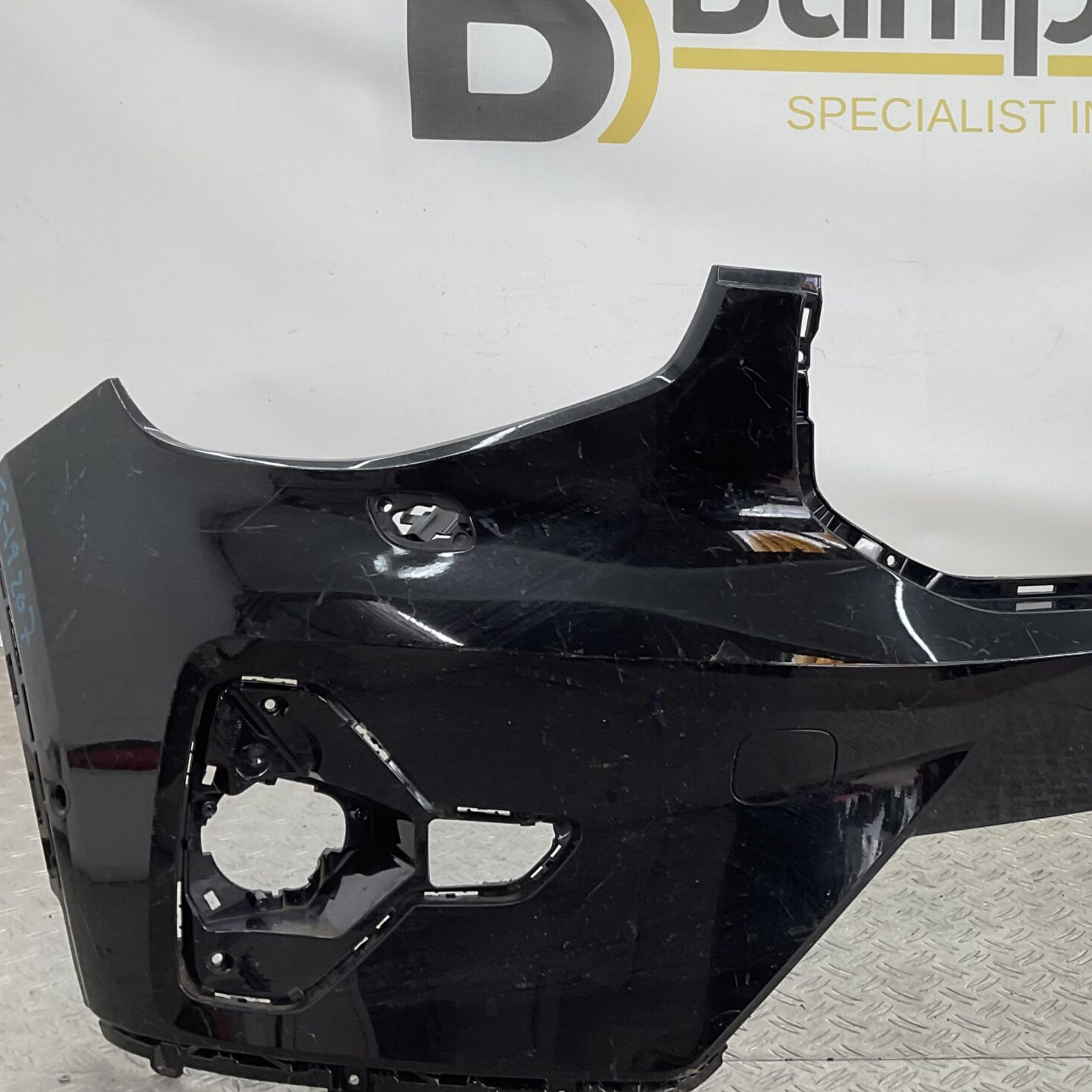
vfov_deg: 37.5
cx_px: 831
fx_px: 1606
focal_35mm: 45
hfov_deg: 36.6
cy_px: 513
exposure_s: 1/103
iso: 16
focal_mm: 3
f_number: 1.8
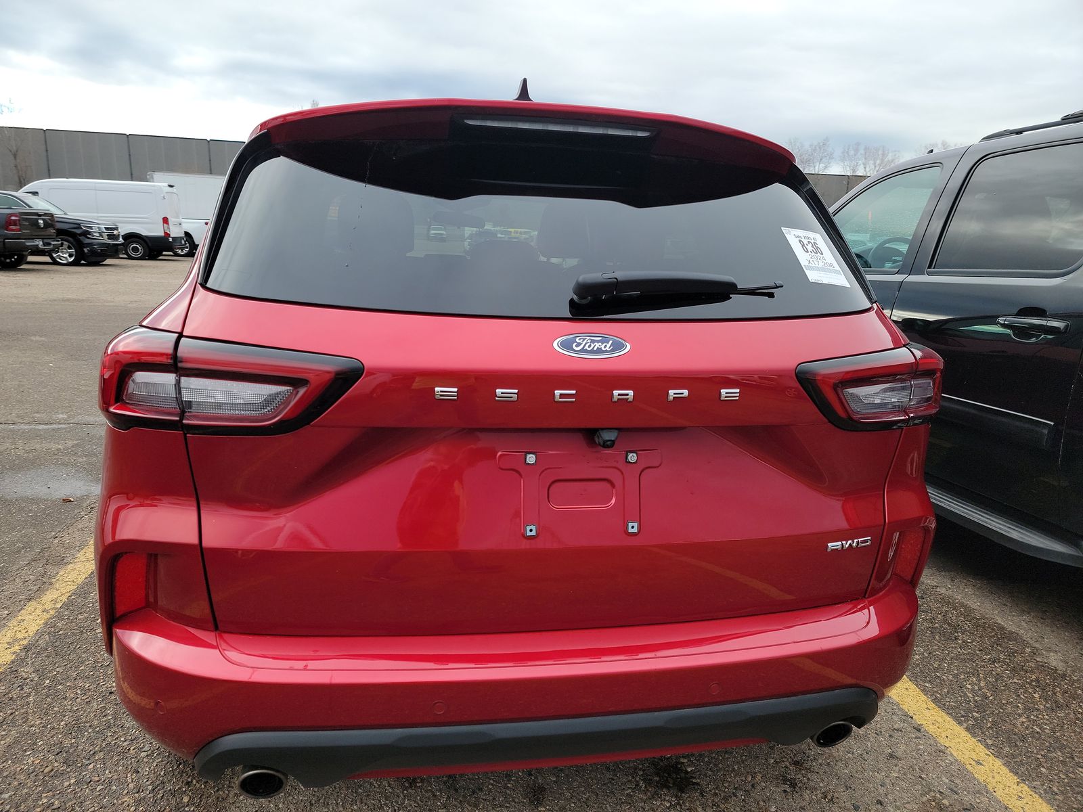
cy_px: 406
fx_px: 751
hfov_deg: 71.6
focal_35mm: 24
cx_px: 542
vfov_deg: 56.8
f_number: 1.8
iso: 50
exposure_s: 1/324
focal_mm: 6.7
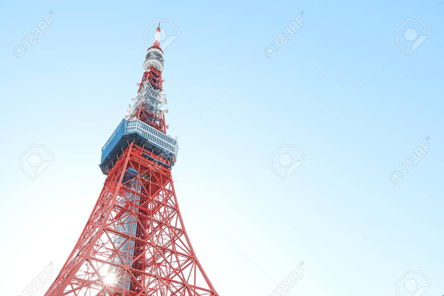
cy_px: 148
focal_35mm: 24
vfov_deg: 53.1
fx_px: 296
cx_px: 222
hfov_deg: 73.8
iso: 200
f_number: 8
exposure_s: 1/125
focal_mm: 16
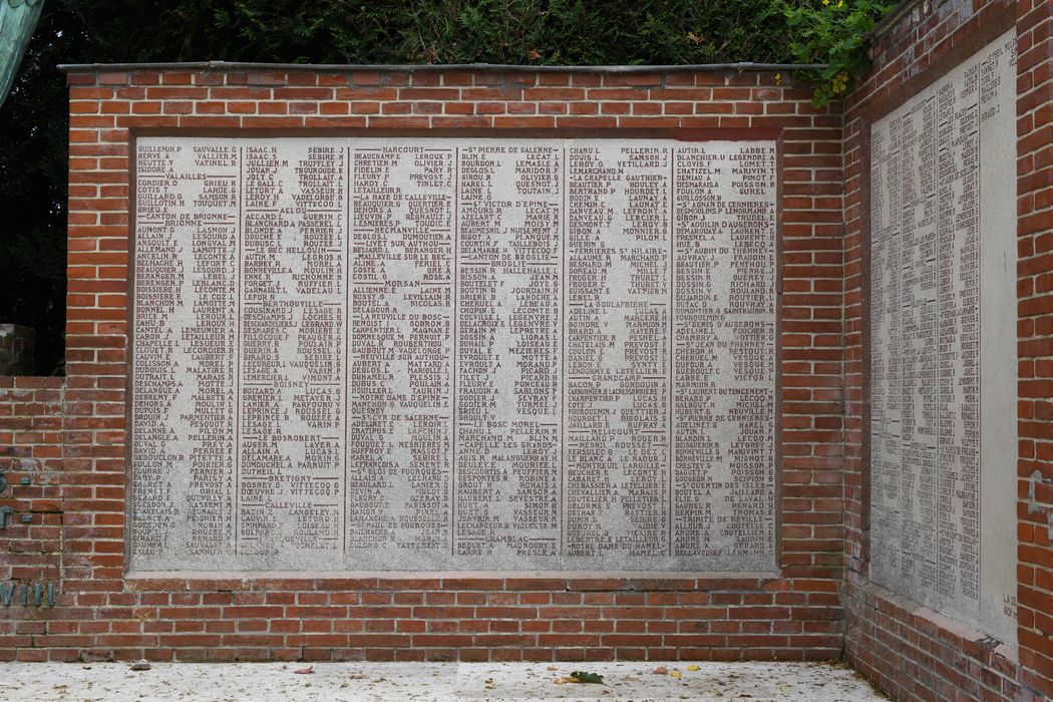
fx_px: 1462
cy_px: 351
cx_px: 526
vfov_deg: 27.0
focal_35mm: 50
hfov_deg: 39.6
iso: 64
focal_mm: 50
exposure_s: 1/160
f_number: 8
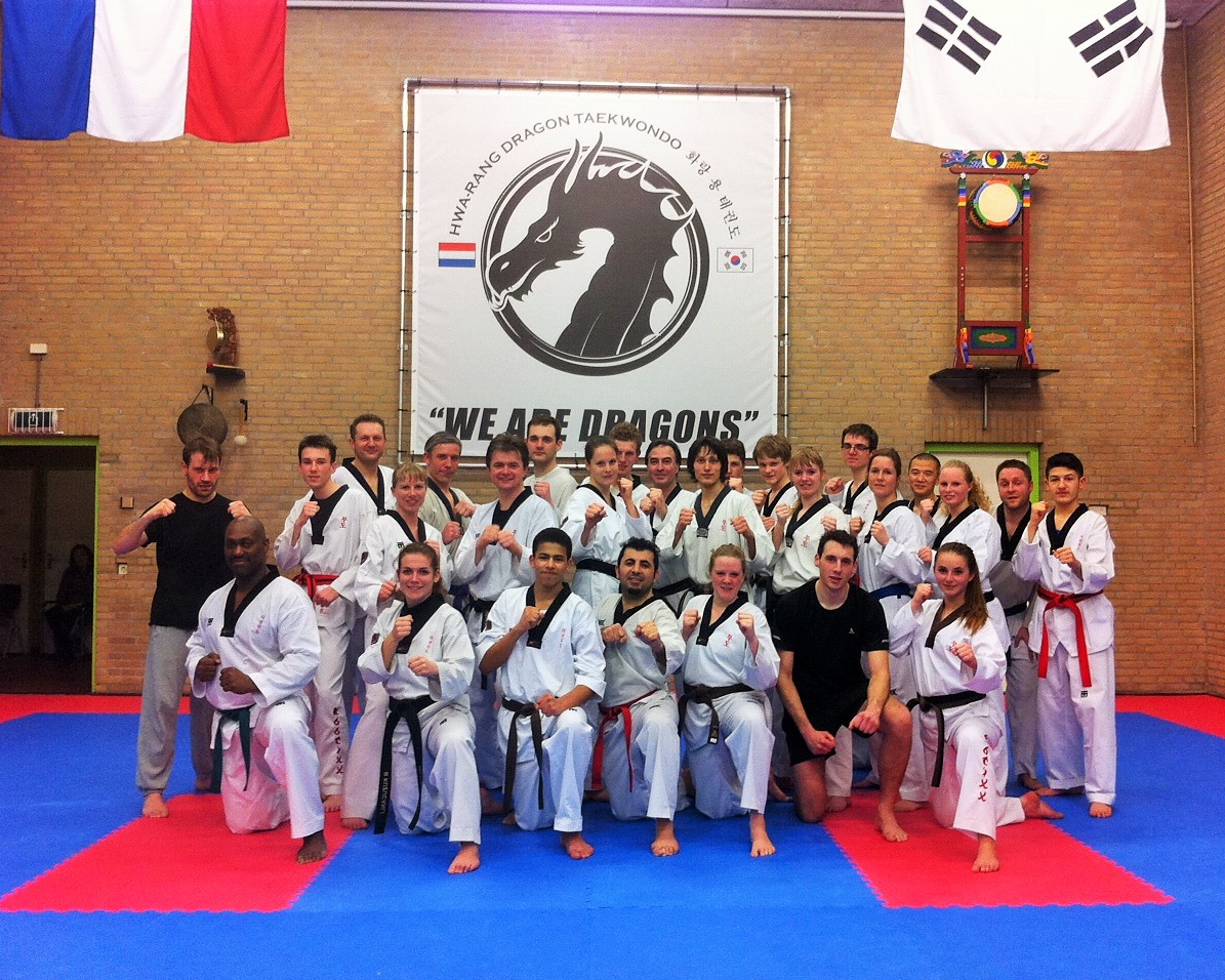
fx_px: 1341
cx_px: 660
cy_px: 486
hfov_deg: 49.0
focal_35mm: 37
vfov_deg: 40.1
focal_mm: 3.85
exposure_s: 1/15
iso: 125
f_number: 2.8
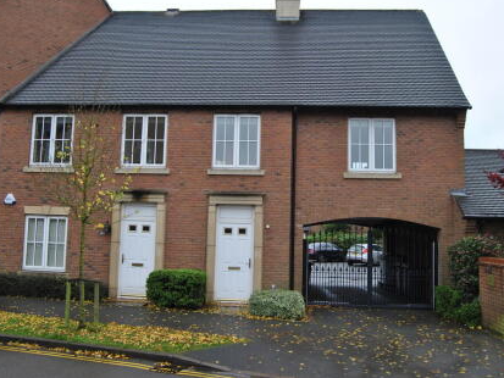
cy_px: 186
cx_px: 238
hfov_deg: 57.4
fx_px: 460
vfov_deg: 44.7
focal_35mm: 32
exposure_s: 1/100
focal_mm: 19
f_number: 5
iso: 200
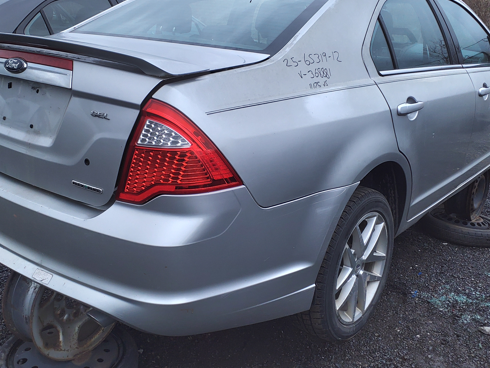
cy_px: 141
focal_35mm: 35
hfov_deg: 52.6
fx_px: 495
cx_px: 239
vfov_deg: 40.4
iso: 40
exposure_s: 1/129
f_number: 1.9
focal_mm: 3.58
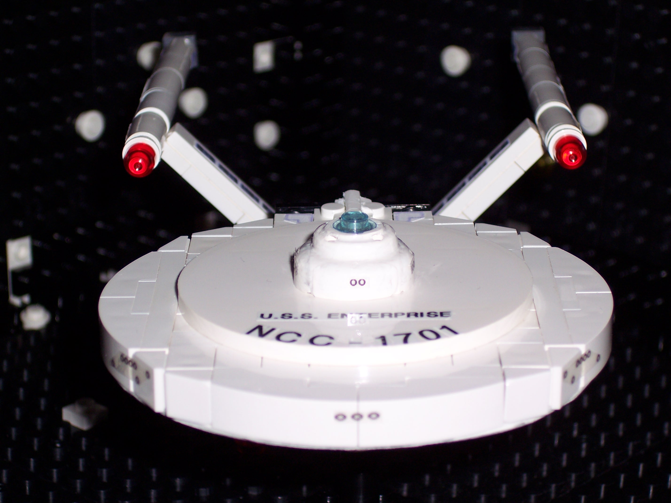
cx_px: 336
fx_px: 2268
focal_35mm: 117
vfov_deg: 12.7
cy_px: 252
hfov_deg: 16.8
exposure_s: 1/125
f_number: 4.8
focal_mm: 24
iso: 100
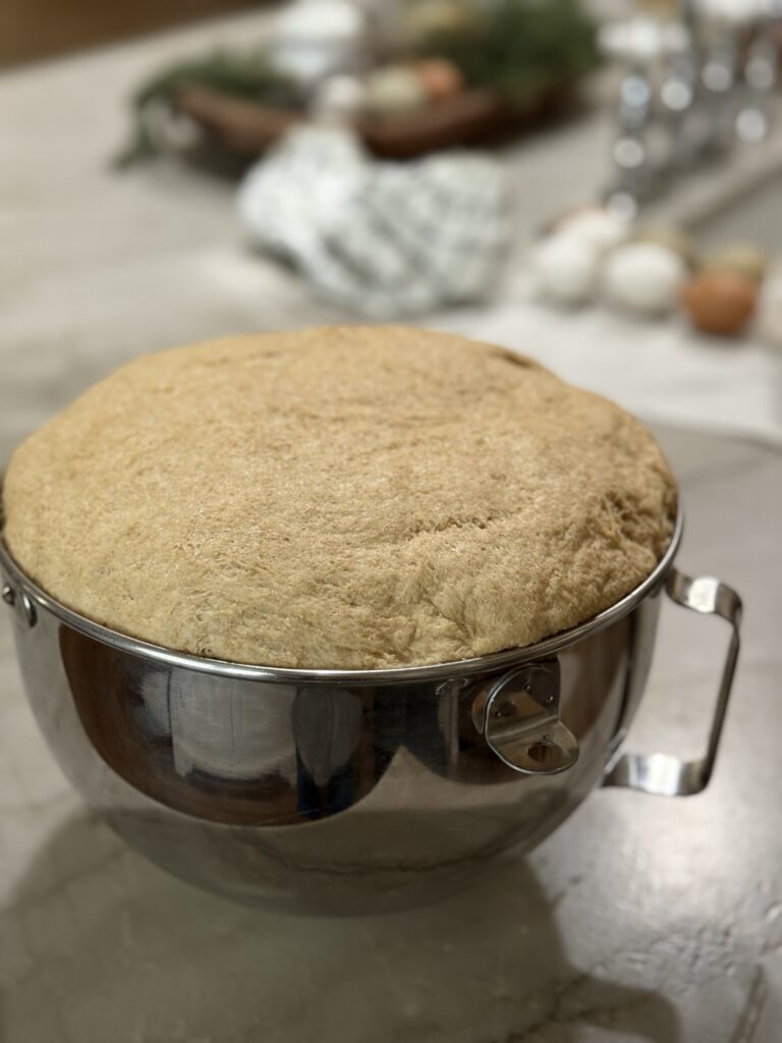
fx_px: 1446
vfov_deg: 39.7
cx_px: 391
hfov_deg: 30.3
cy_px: 522
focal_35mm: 48
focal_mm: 6.76
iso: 250
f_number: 1.78
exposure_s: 1/40
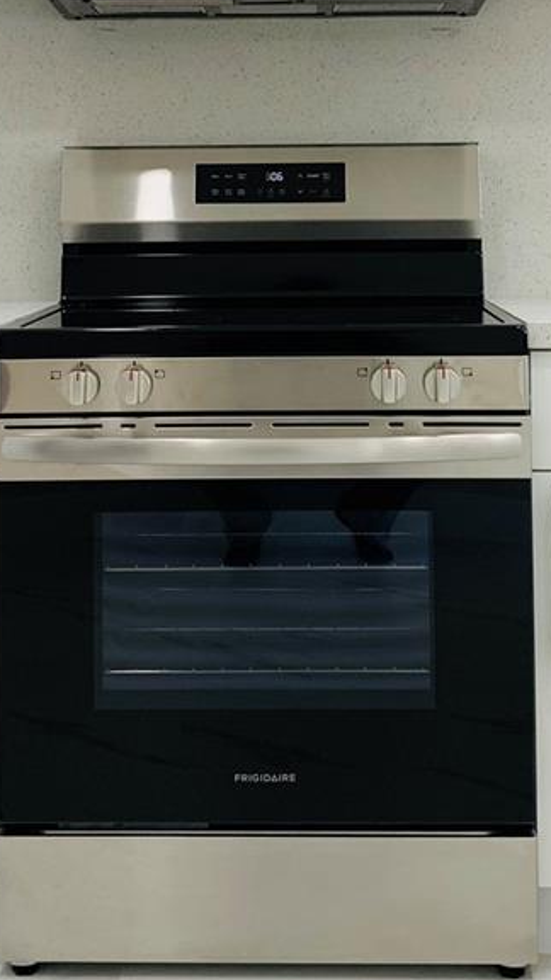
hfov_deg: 20.4
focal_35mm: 59
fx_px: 1532
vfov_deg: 34.4
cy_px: 204
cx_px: 277
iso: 50
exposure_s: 1/121
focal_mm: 4.25
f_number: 1.8
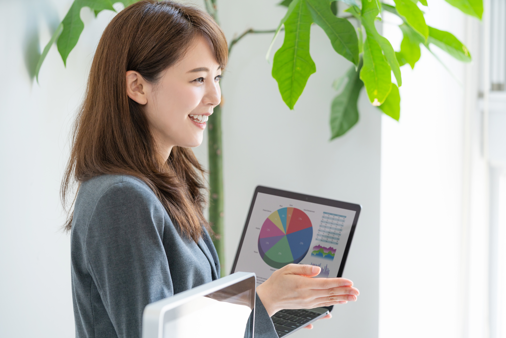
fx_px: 1968
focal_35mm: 140
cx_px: 253
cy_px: 169
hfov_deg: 14.7
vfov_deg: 9.8
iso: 400
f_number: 4
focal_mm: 140
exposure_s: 1/160
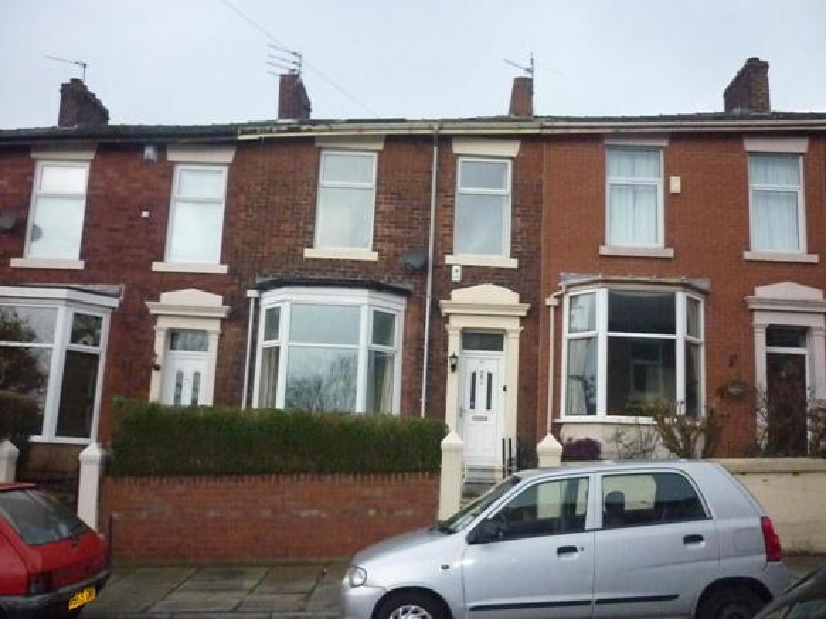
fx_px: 787
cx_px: 413
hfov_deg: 55.4
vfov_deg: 42.9
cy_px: 310
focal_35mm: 33
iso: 1600
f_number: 8
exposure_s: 1/400
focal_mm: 5.5
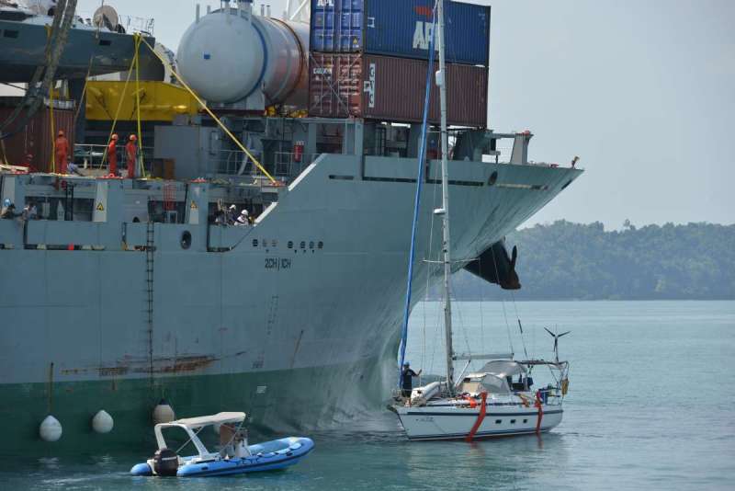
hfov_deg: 10.3
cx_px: 368
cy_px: 246
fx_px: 4085
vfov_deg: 6.9
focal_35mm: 200
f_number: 8
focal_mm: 200
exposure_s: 1/250
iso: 100
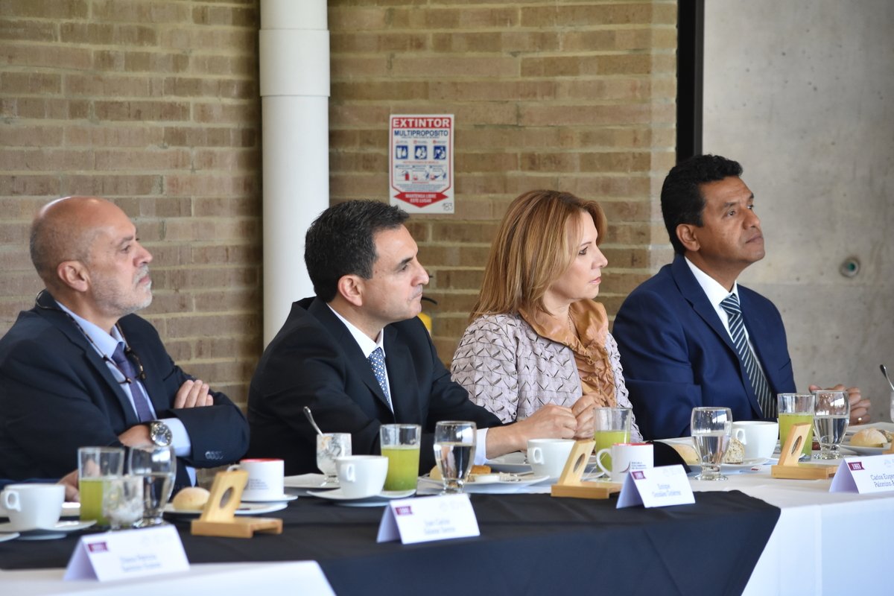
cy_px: 298
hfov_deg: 10.5
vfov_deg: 7.0
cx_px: 447
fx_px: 4842
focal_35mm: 195
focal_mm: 130
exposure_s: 1/125
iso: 800
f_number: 5.6
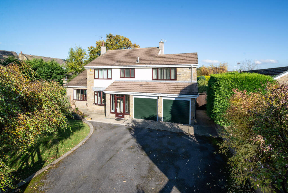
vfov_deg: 77.4
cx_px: 144
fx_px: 120
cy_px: 96
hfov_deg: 100.4
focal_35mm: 15
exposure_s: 1/250
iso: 140
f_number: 8
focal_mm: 15
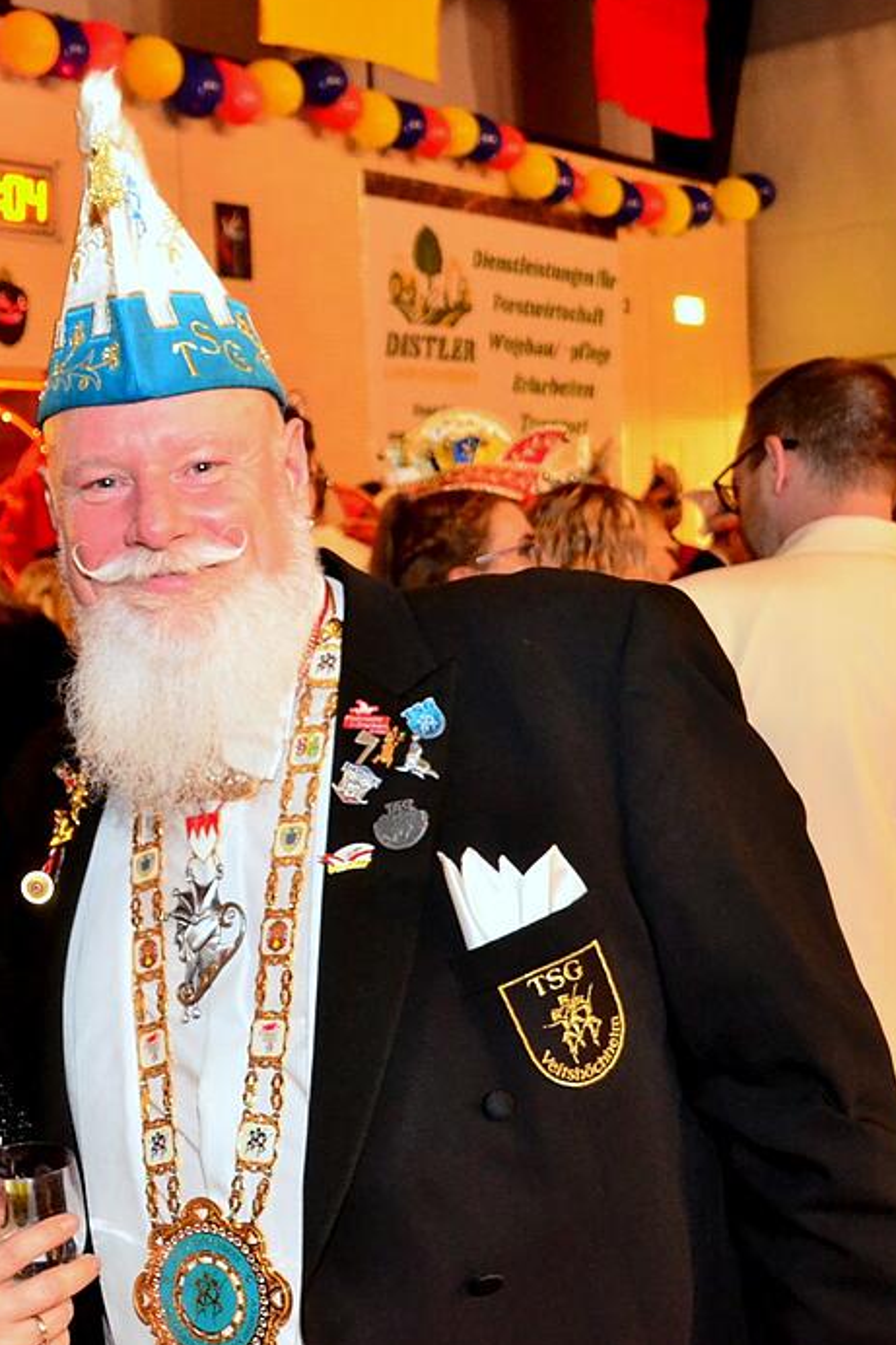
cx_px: -119
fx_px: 2009
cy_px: 667
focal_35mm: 54
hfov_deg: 23.4
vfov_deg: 37.0
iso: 3200
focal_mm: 23
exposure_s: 1/13
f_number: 5.6
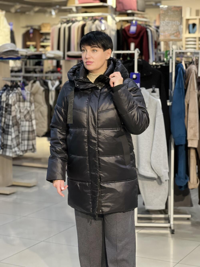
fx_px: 593
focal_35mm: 77
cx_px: 100
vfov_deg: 25.3
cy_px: 134
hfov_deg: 19.1
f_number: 2.8
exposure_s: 1/50
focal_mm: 9
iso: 160
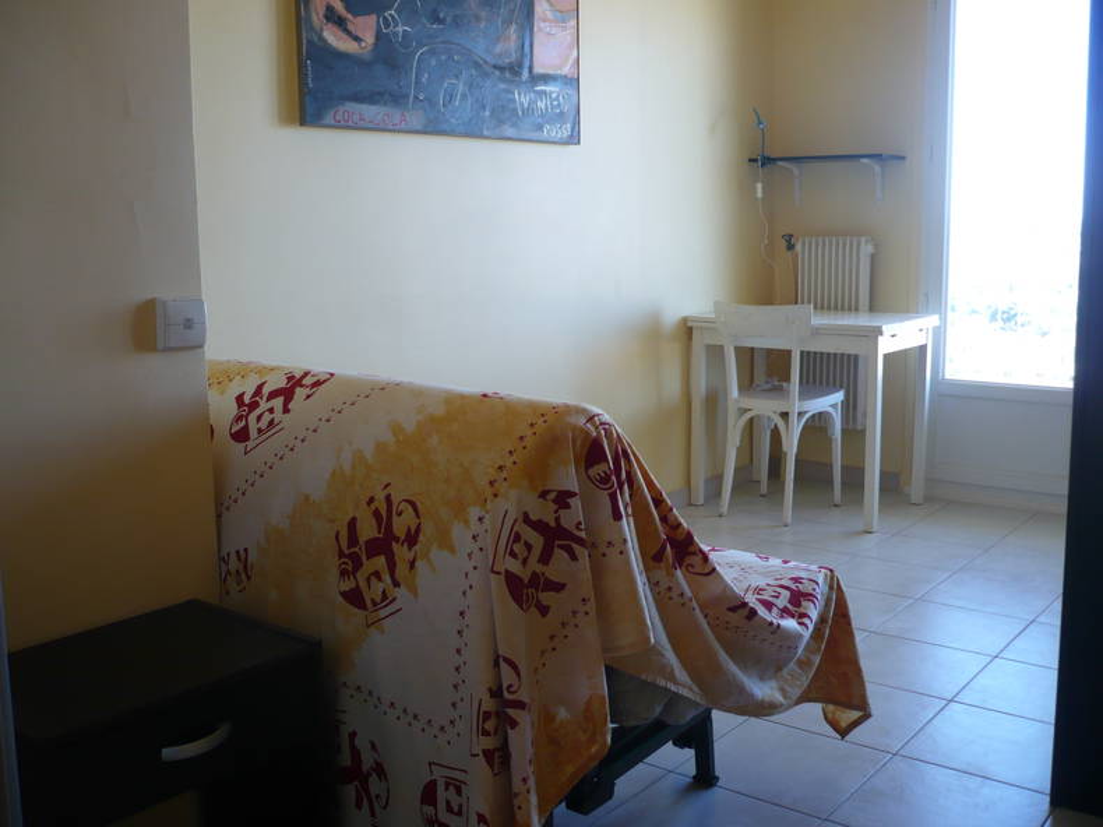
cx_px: 552
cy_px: 414
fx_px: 1115
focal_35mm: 35
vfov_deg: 40.7
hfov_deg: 52.6
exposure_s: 1/40
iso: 100
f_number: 2.8
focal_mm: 5.8
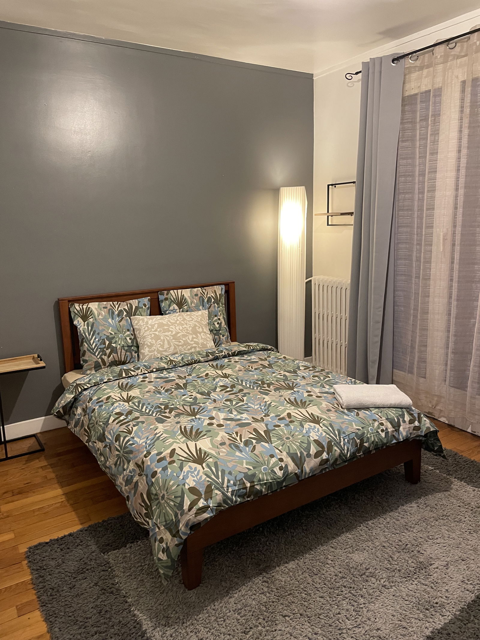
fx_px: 481
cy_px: 320
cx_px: 240
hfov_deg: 53.1
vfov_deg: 67.3
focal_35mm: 26
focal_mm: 4.2
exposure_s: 1/50
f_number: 1.6
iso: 250
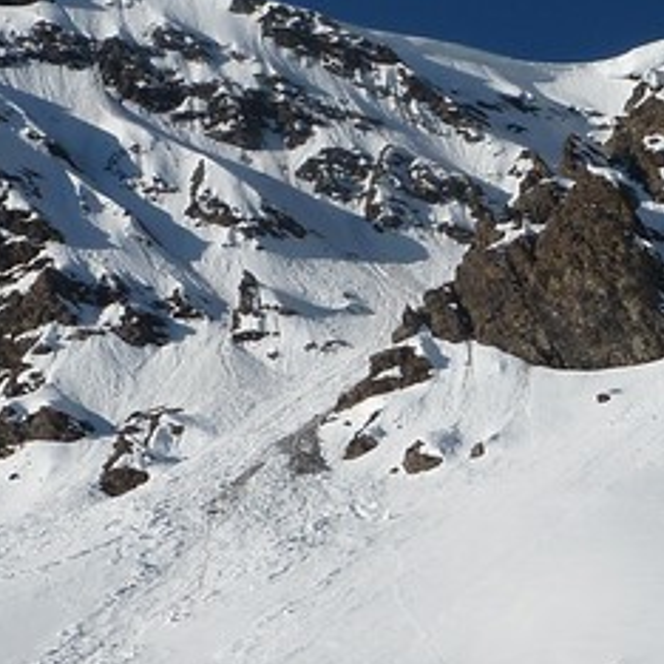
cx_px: 417
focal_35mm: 190
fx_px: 4123
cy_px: 67
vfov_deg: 9.2
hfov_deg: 9.2
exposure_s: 1/800
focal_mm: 9.1
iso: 80
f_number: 5.6
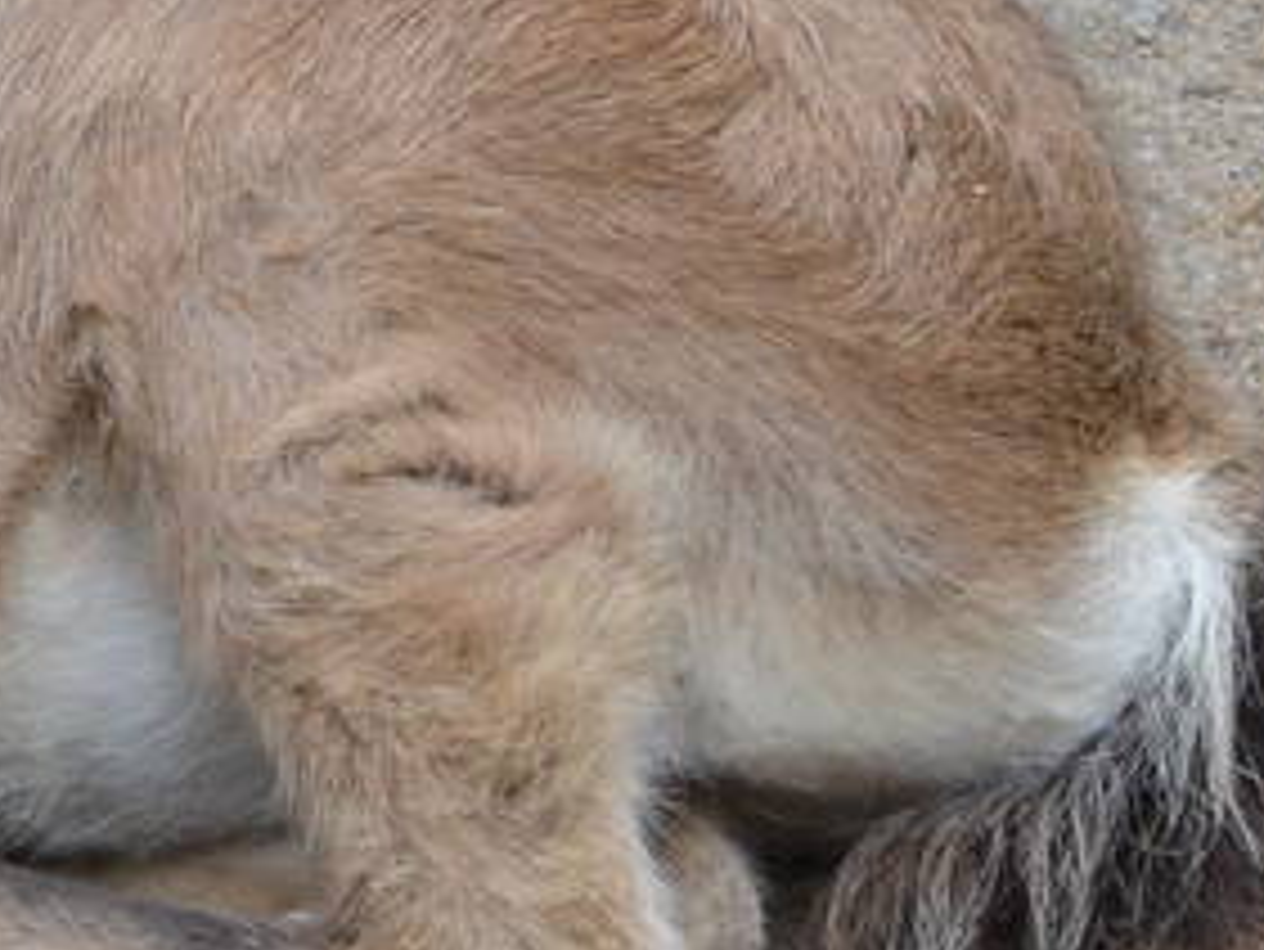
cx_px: -396
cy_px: -185
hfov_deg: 1.4
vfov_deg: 1.1
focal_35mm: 1391
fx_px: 50814
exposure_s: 1/200
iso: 800
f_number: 5
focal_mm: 170
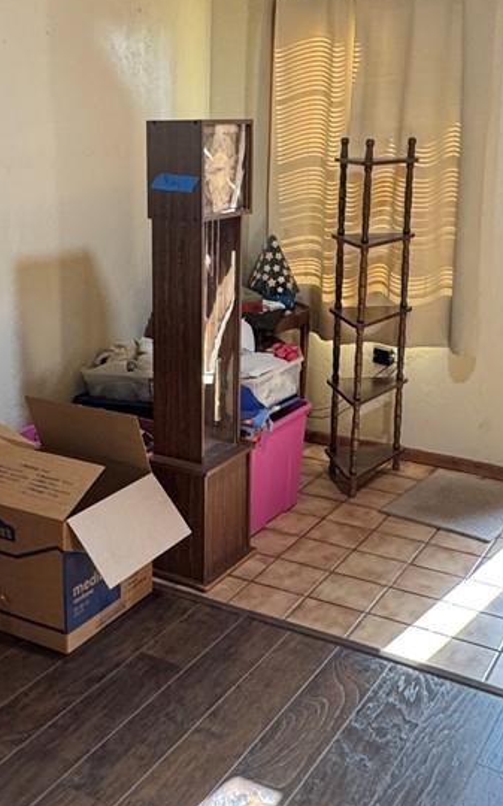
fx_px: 966
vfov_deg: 45.0
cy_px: 312
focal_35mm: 44
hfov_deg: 28.9
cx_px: 154
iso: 320
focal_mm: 2.22
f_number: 2.2
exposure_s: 1/86
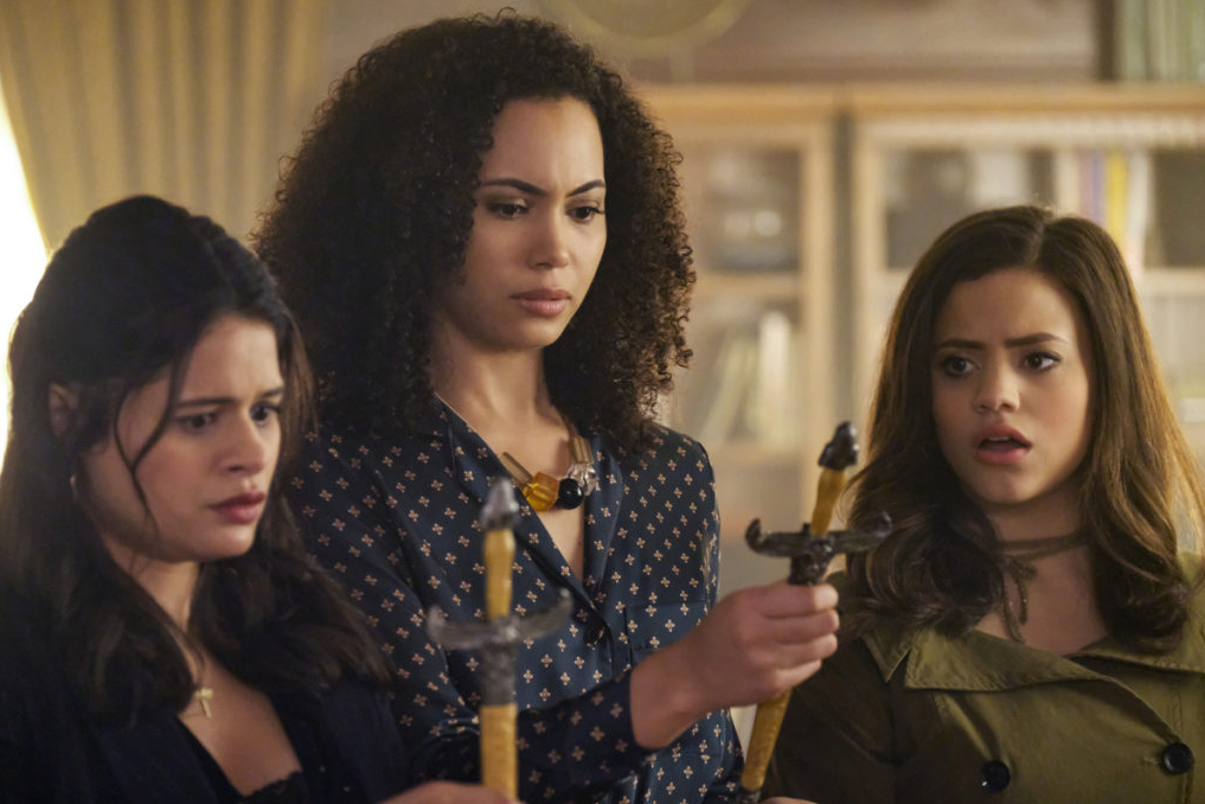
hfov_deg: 14.3
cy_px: 404
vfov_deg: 9.6
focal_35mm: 143
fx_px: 4786
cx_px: 603
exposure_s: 1/60
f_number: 2.8
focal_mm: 94.5
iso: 6400
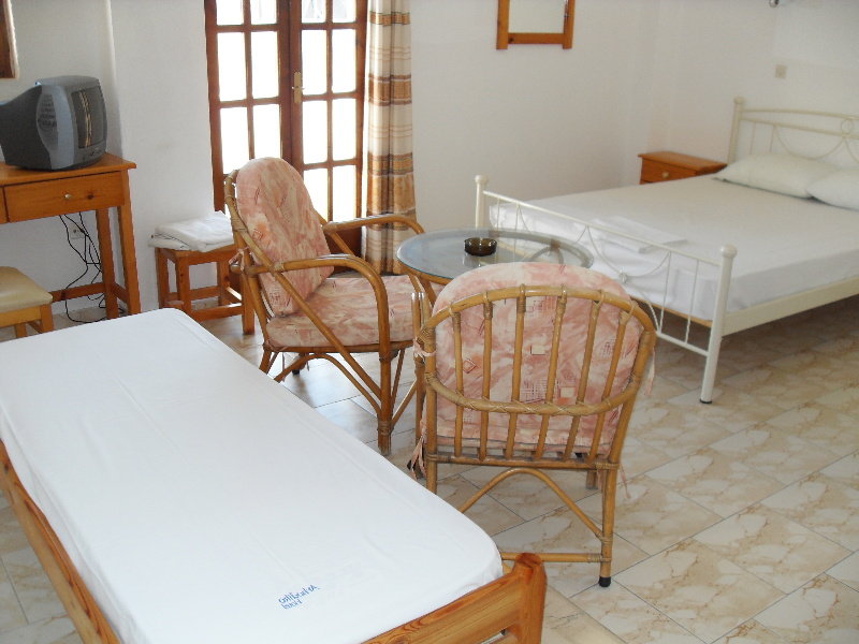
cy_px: 322
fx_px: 869
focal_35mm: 35
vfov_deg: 40.7
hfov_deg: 52.6
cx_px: 430
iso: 100
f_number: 2.8
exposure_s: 1/45
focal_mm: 6.3
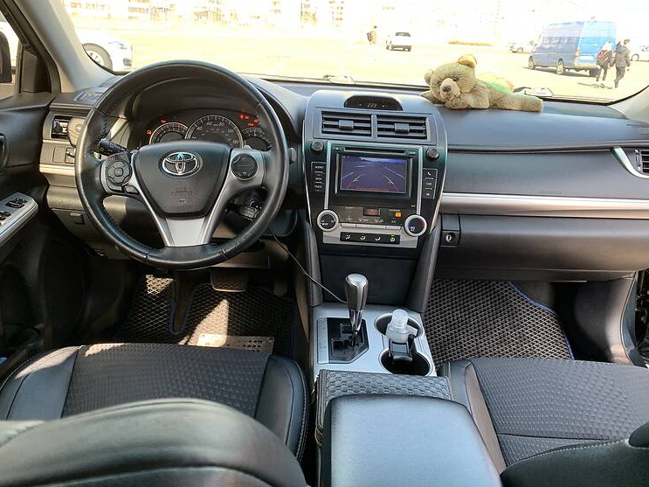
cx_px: 325
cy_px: 251
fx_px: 525
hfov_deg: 63.5
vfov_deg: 49.7
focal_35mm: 28
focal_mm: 4.2
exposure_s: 1/121
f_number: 1.8
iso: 50
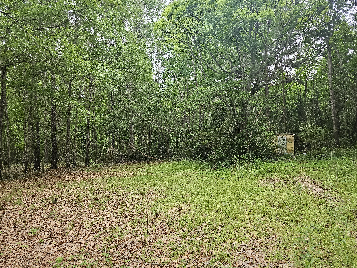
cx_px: 178
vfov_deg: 58.9
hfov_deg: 73.9
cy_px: 134
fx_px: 237
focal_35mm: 23
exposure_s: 1/180
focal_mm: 6.3
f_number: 1.7
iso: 160
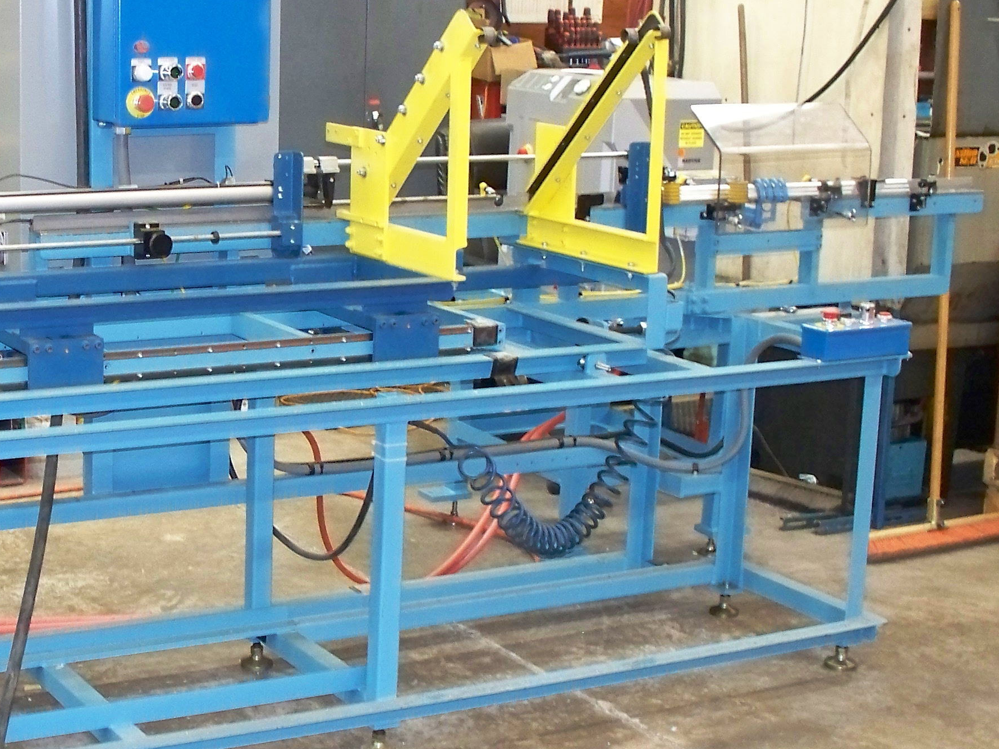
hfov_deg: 28.4
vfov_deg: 22.3
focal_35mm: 66
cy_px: 359
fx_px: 1905
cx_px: 122
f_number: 2.8
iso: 400
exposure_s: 1/30
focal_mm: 7.54
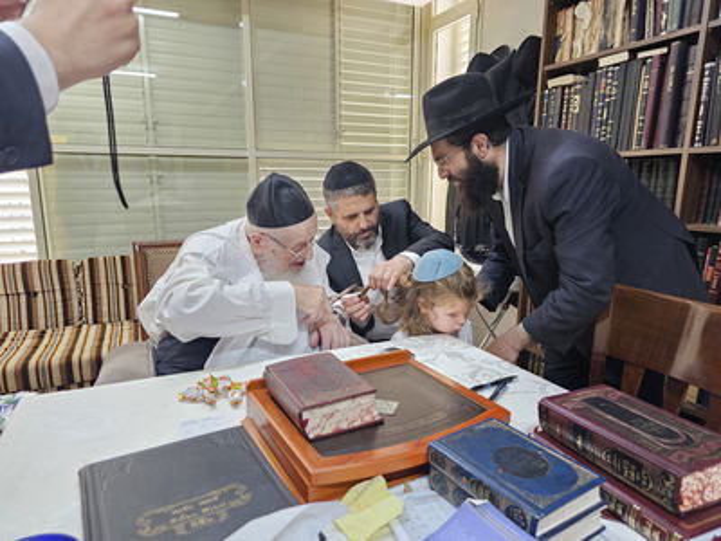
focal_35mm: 23
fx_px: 479
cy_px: 270
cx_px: 360
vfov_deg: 58.9
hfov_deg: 73.9
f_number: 1.7
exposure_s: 1/100
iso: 640
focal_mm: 6.3
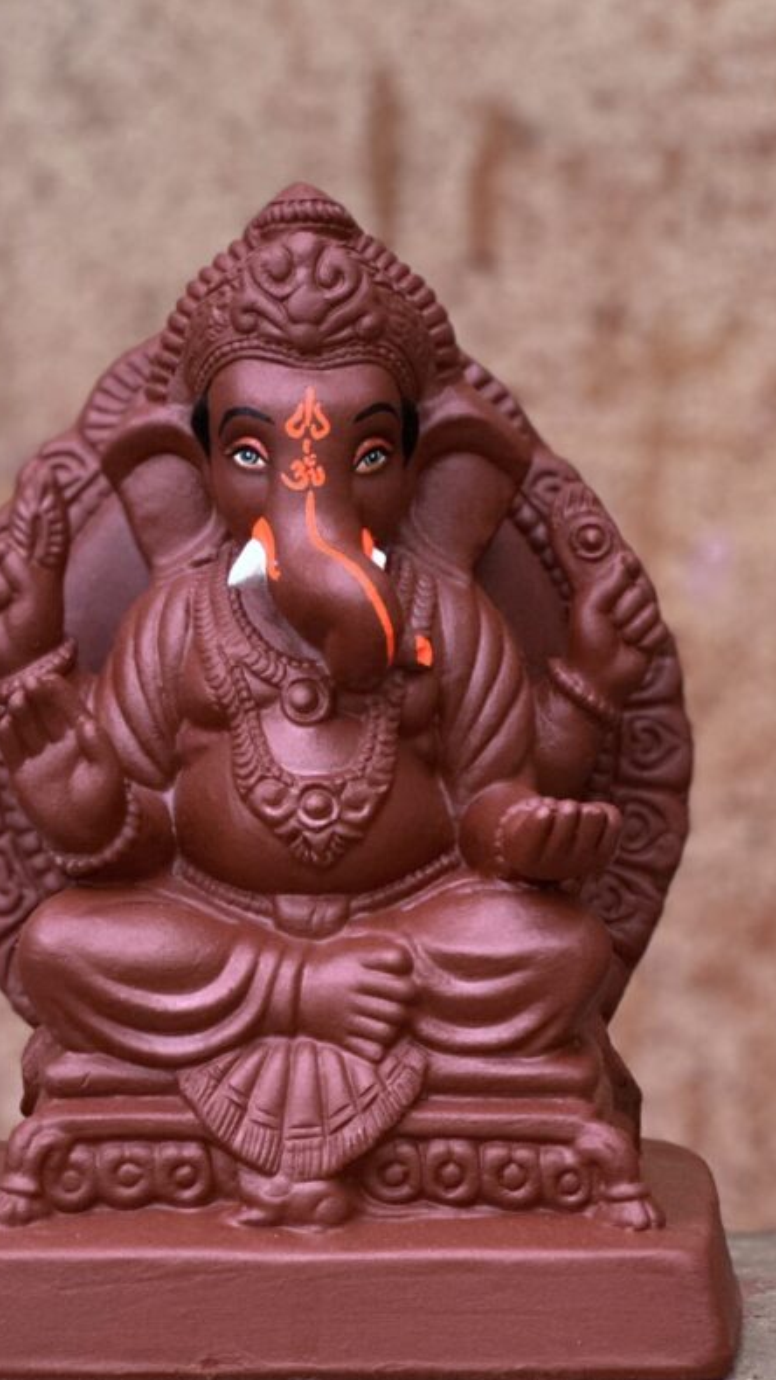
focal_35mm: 85
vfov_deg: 25.0
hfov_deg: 14.2
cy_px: 693
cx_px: 309
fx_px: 3111
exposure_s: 1/116
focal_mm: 9
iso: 250
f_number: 2.8
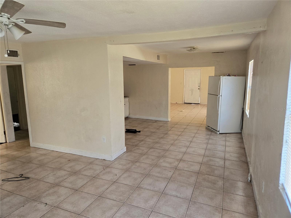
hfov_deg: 73.9
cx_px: 146
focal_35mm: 23
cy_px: 109
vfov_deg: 58.9
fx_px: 193
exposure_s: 1/120
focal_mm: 5.4
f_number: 1.8
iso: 320
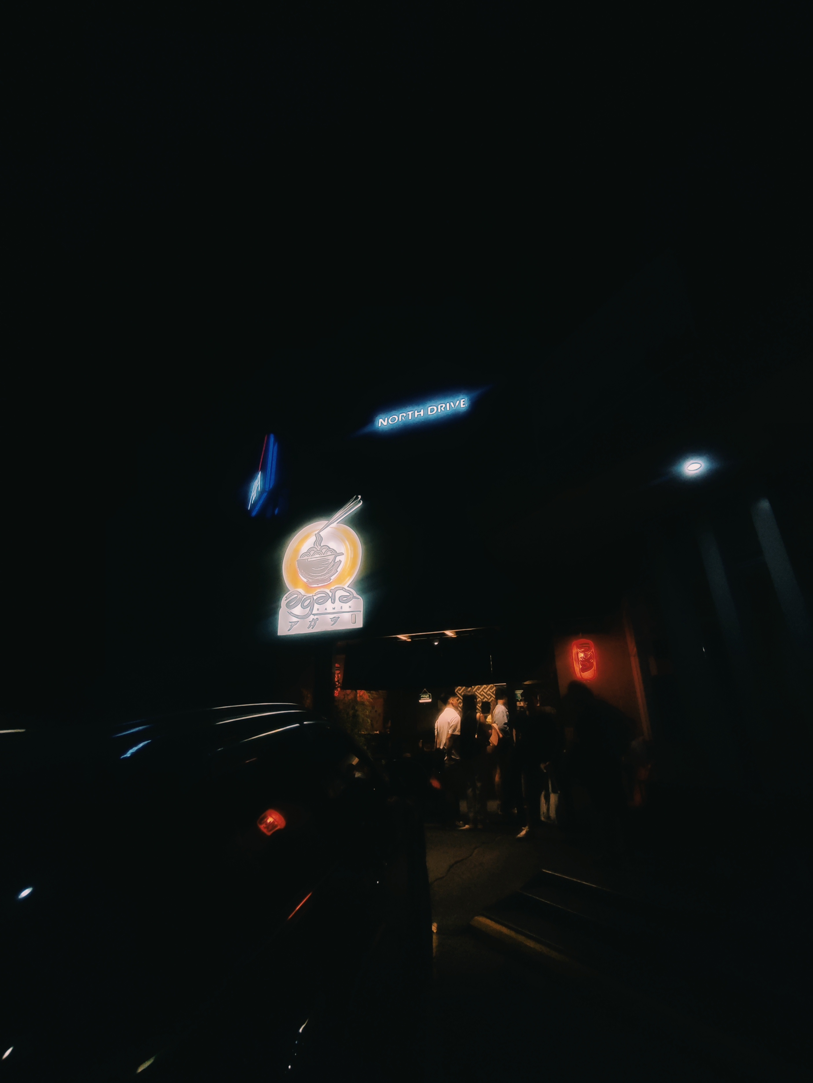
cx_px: 406
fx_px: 501
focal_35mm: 16
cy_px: 542
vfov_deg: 94.5
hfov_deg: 78.2
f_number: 2.2
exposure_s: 1/60
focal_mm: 1.65
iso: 74
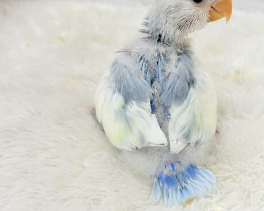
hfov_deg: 26.7
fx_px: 555
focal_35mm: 71
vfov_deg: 21.5
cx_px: 161
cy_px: 84
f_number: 1.6
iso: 32
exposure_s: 1/50
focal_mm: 5.96
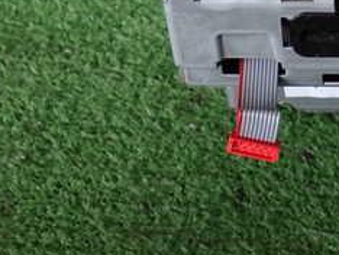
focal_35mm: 105
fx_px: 1029
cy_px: -62
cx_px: 400
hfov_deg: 17.8
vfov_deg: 13.7
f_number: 2.8
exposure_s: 1/50
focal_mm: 7.31
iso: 200
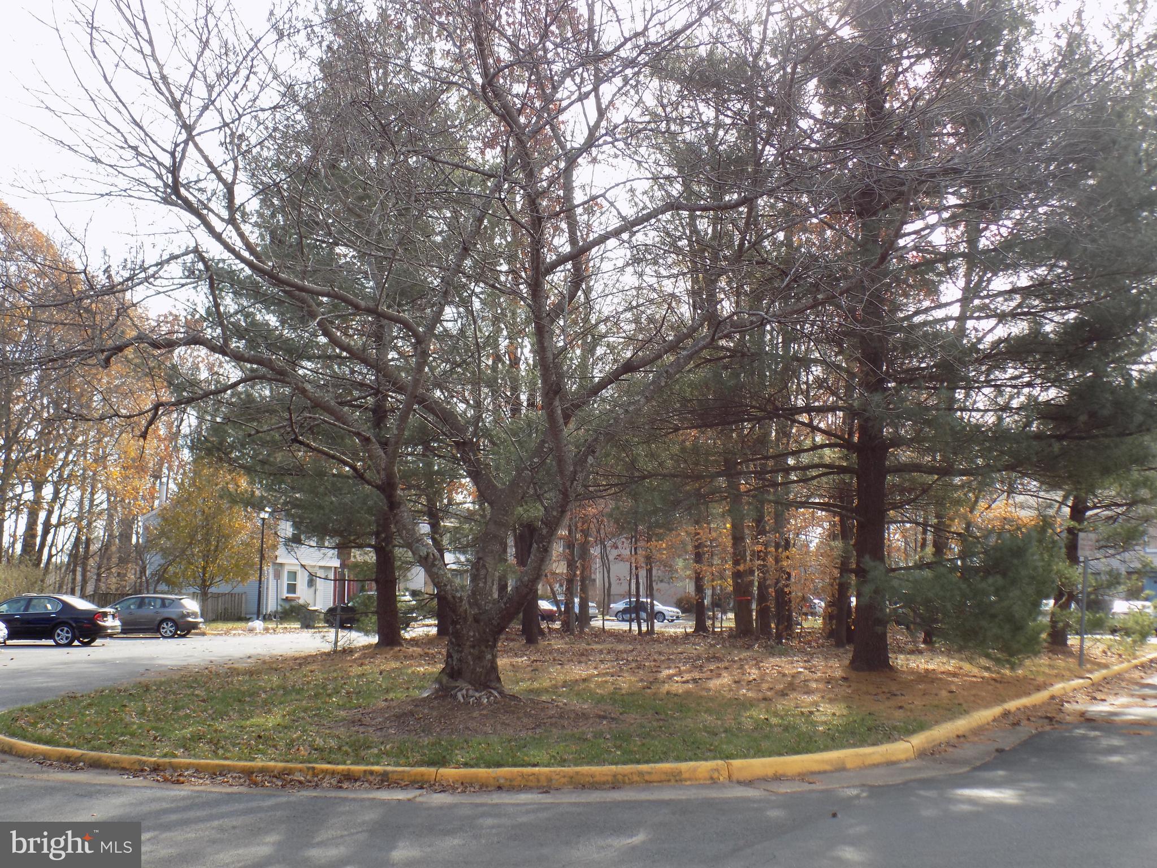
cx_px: 578
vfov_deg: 38.7
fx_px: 1237
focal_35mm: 37
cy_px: 434
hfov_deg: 50.1
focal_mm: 6.6
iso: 80
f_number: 3.5
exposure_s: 1/160
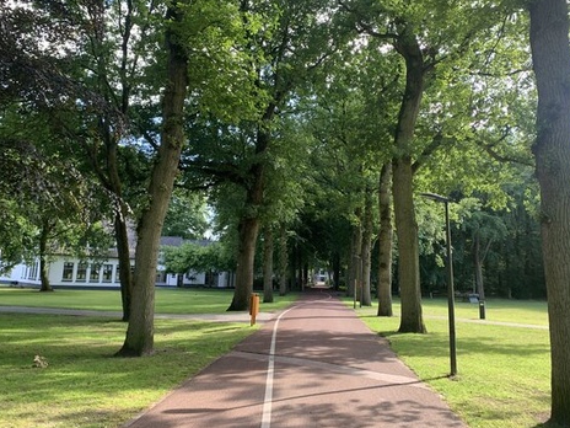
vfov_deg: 49.7
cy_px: 201
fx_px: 461
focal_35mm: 28
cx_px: 284
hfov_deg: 63.4
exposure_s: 1/121
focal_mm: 4.25
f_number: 1.8
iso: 32
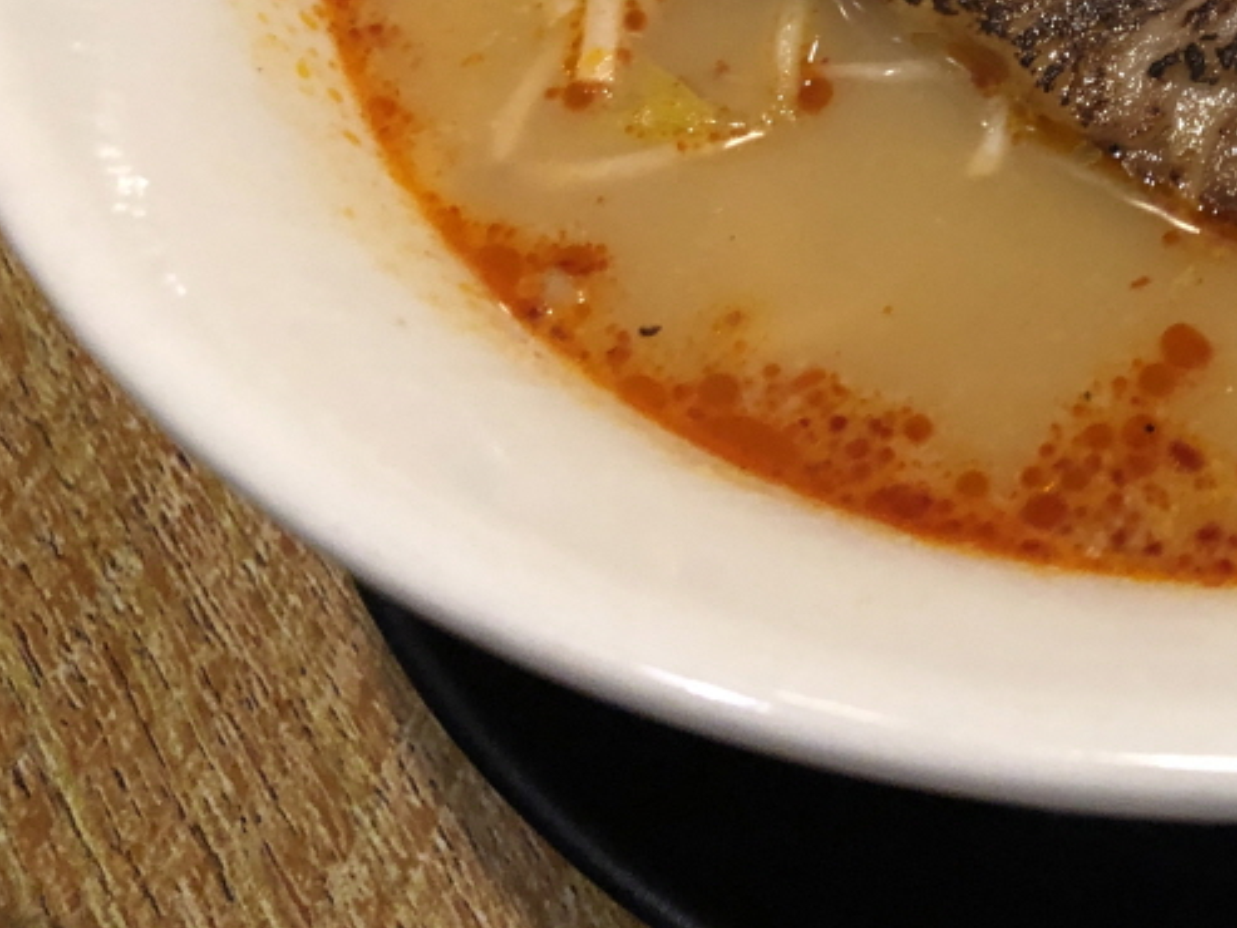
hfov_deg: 29.7
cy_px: -50
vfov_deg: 22.9
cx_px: 1218
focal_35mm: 61
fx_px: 2180
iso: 100
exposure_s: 1/8
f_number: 1.8
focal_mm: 4
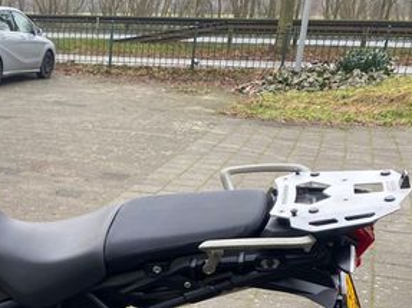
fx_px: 690
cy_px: 315
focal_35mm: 58
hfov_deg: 31.5
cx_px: 33
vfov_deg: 24.0
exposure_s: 1/121
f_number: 1.8
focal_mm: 4.25
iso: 100
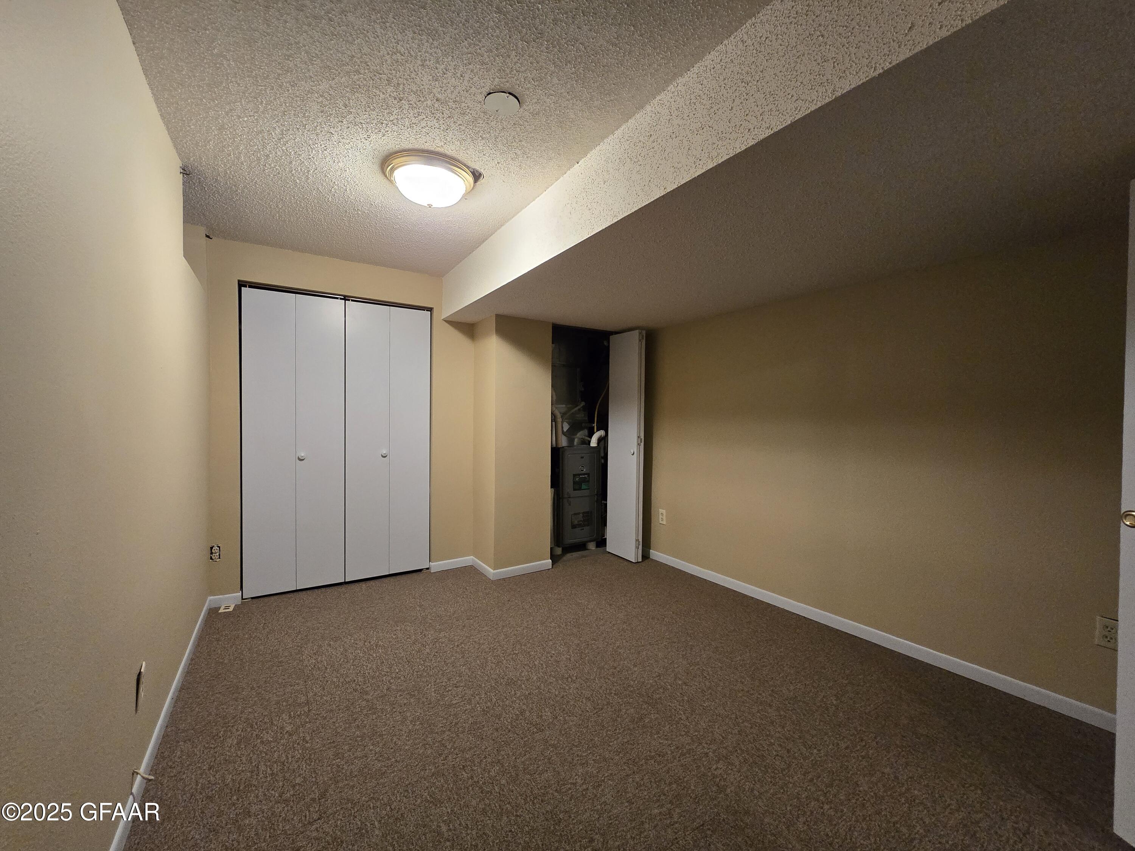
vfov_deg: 89.9
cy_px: 426
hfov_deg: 106.2
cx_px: 568
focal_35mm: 13
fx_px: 426
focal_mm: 2.2
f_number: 2.2
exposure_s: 1/60
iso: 500
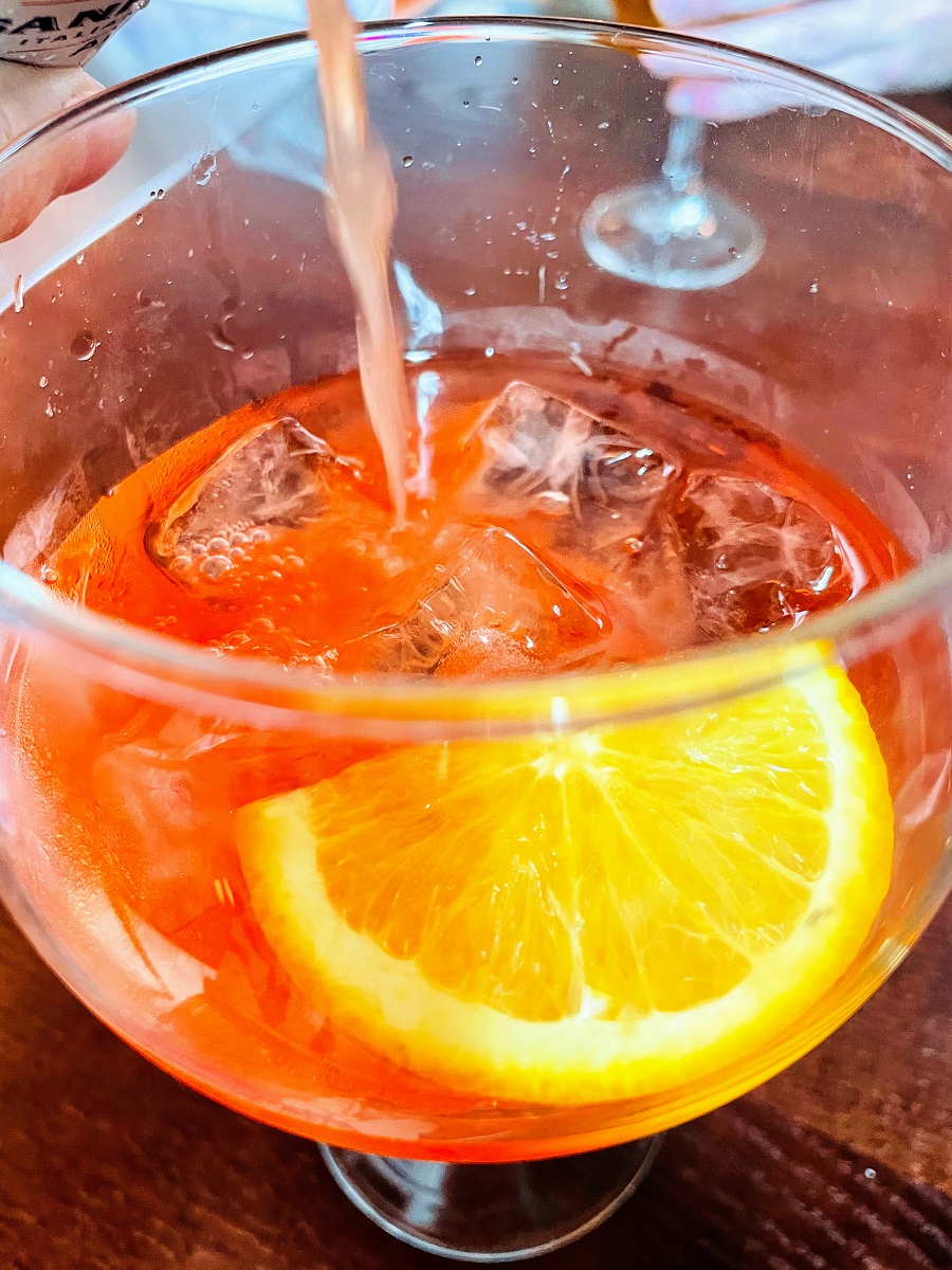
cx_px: 476
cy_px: 635
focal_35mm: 26
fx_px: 953
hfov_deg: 53.1
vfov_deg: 67.3
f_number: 1.6
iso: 320
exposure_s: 1/50
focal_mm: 4.2
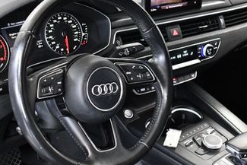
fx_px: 487
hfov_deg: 28.4
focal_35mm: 71
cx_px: 132
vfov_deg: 19.2
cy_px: 76
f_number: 3.5
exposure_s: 1/80
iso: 3200
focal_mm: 18
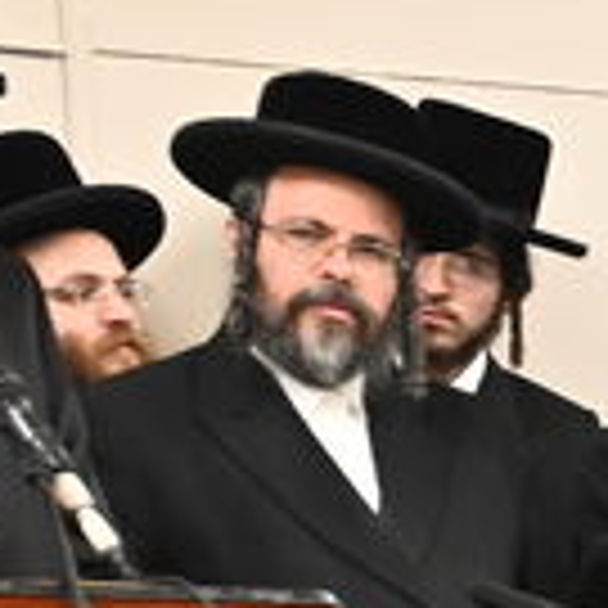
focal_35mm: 264
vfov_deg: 6.3
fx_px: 5246
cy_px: 1491
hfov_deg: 5.7
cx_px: 2400
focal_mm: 30
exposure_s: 1/160
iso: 2500
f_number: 5
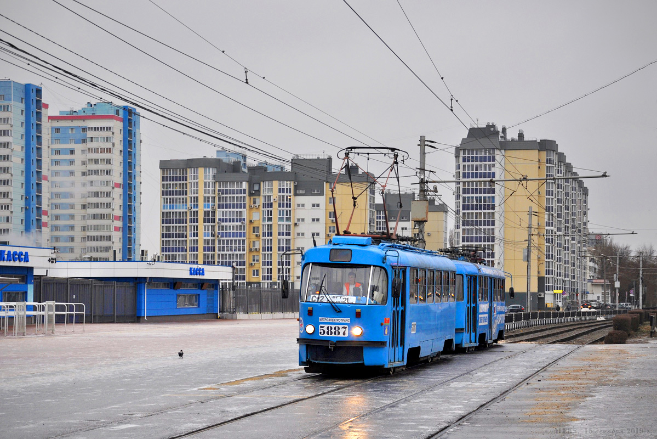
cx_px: 328
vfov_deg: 18.9
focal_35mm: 72
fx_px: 1314
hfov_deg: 28.1
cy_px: 220
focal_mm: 48
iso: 250
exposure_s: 1/250
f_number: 5.6
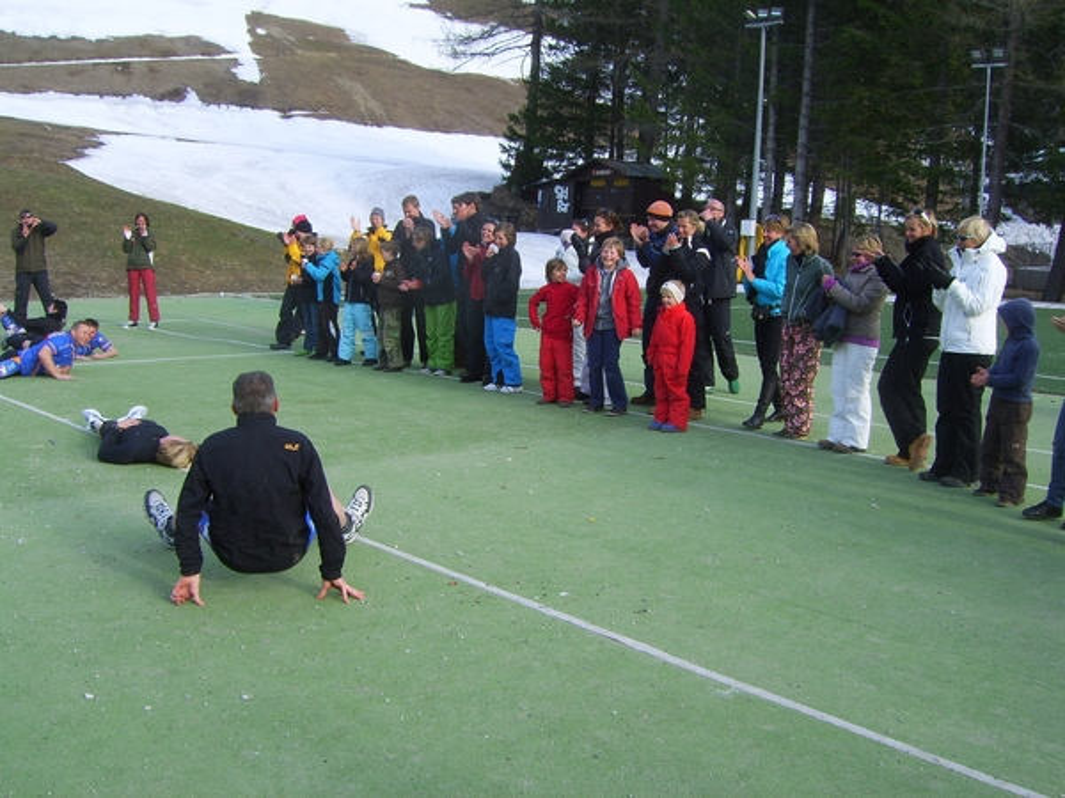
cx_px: 532
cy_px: 399
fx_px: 1169
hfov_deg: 49.0
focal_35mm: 38
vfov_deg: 37.7
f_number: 6.4
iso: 50
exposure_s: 1/100
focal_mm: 7.8
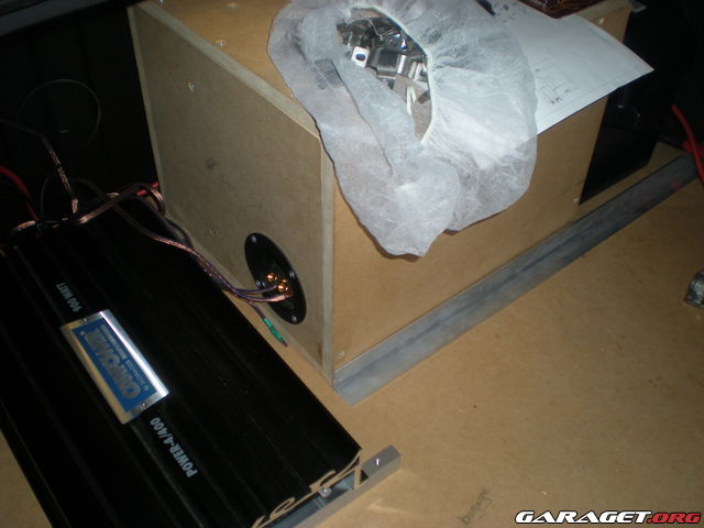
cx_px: 352
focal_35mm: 38
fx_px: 773
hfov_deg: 49.0
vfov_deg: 37.7
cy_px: 264
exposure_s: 1/60
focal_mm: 6.3
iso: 64
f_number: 3.1
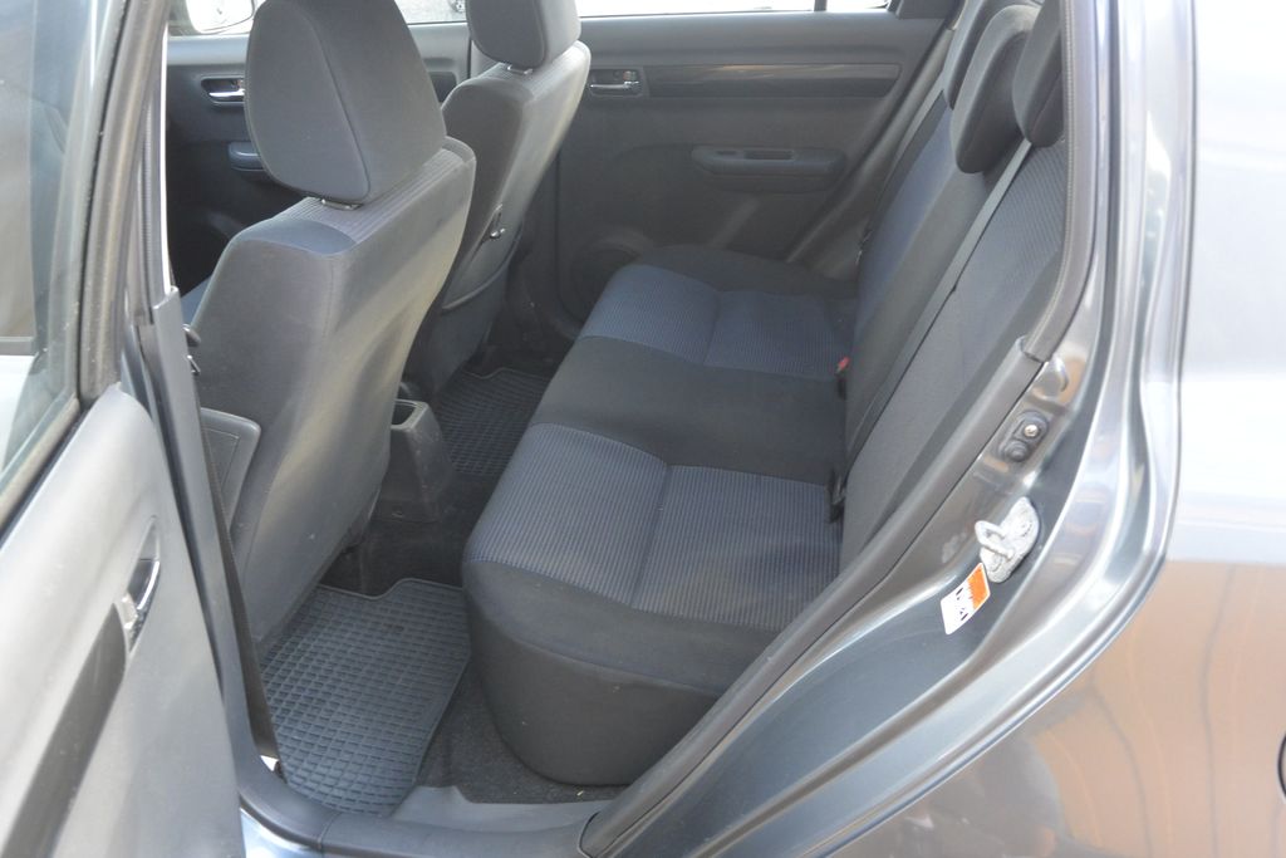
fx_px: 1036
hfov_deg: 63.7
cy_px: 429
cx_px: 643
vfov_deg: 45.0
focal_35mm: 29
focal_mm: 11
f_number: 3.5
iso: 400
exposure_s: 1/60
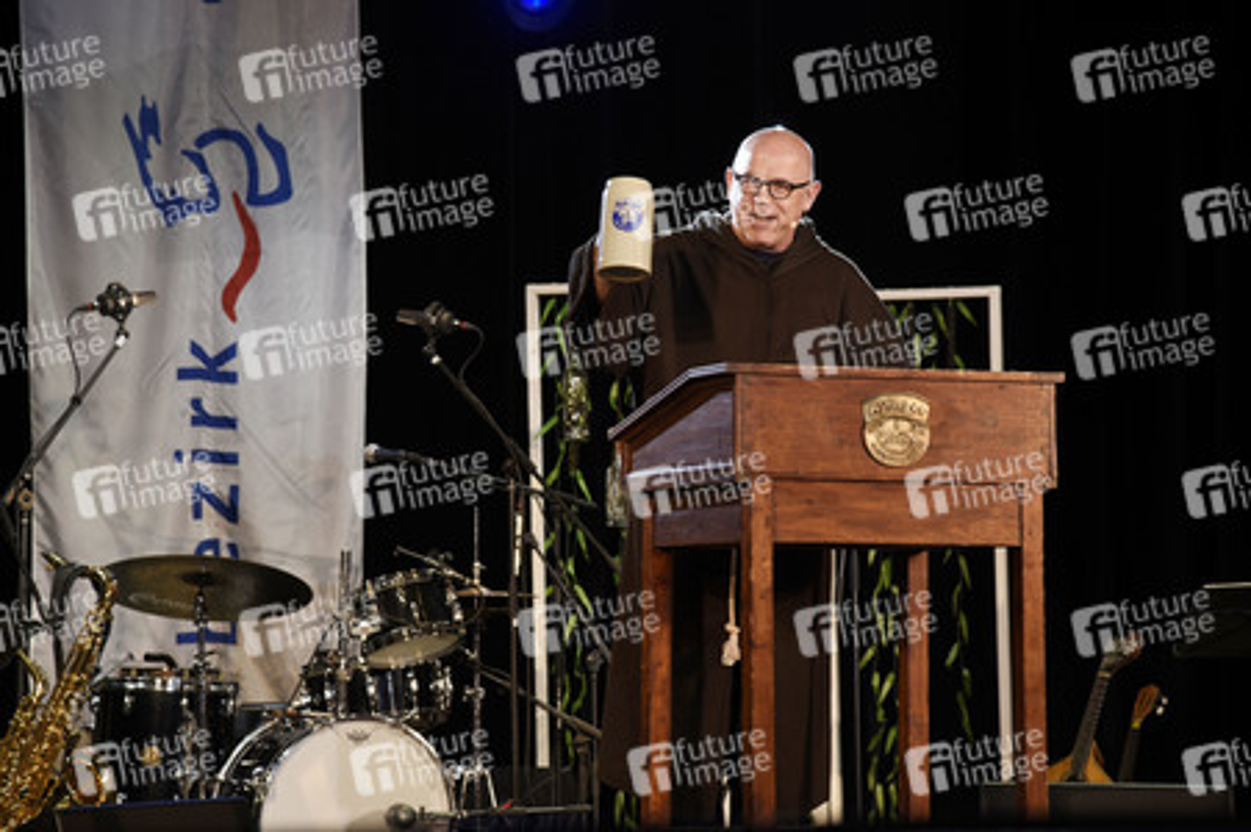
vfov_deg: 11.4
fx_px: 4167
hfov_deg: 17.1
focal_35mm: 120
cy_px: 416
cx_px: 626
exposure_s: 1/60
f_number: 6.3
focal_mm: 120
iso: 500
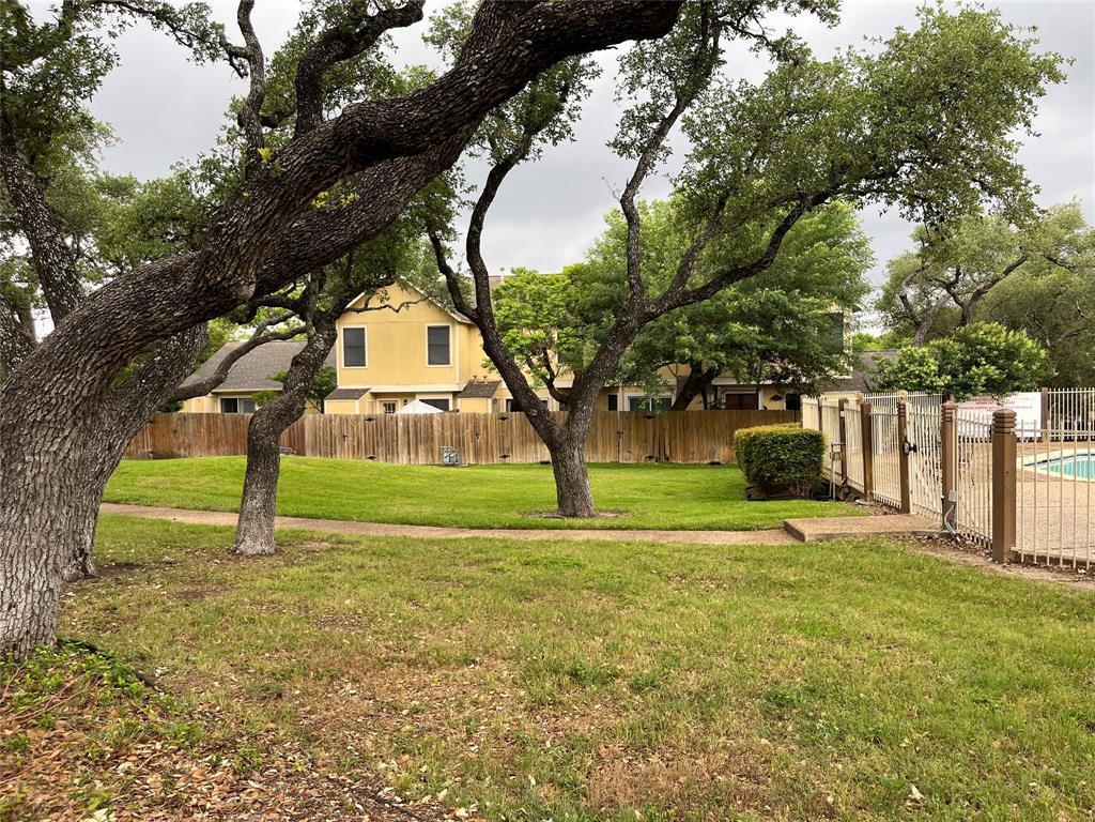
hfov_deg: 67.3
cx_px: 548
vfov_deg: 53.1
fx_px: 822
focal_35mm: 26
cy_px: 411
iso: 50
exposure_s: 1/452
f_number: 1.6
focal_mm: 5.1
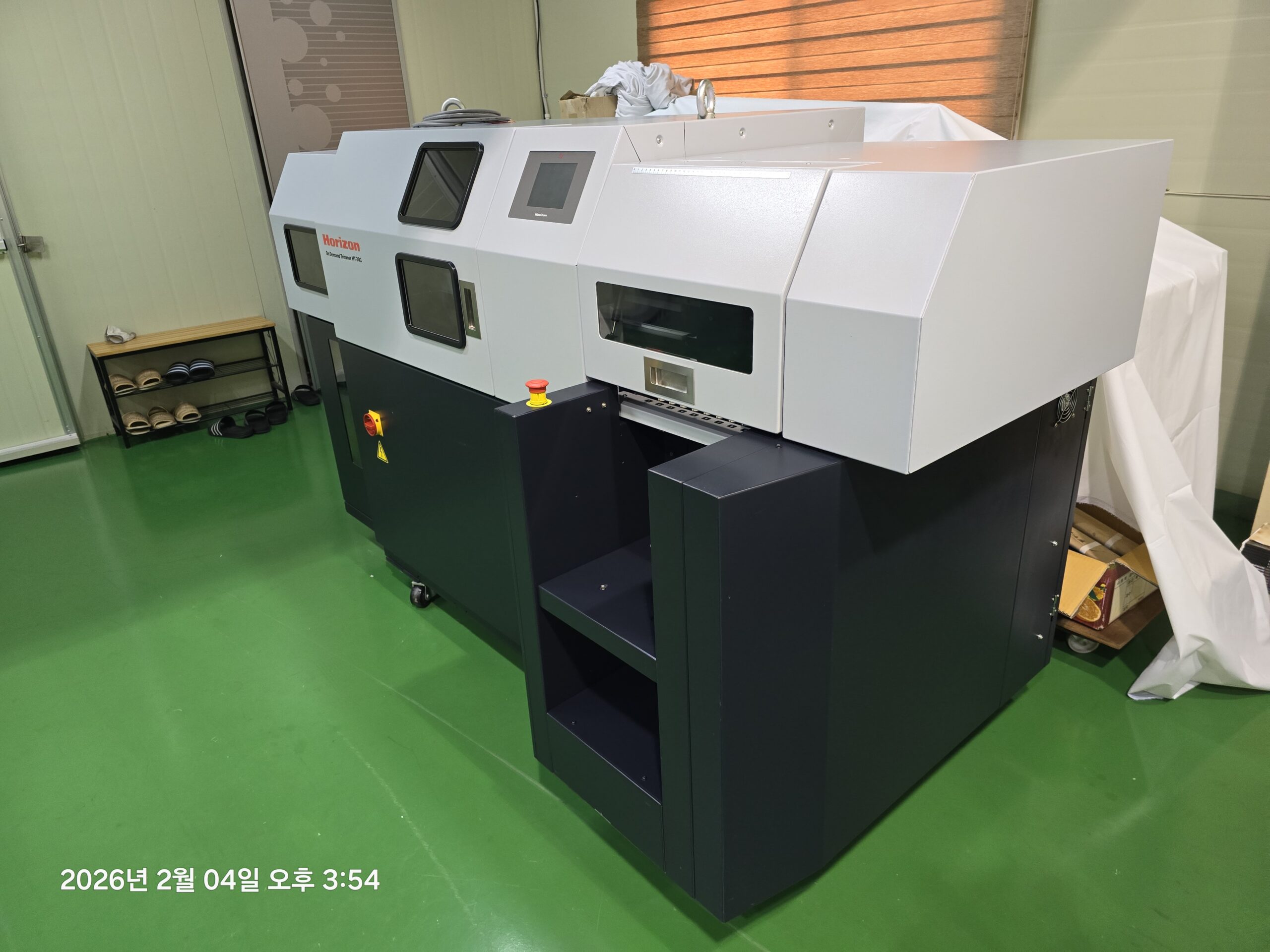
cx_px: 635
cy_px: 476
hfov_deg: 73.9
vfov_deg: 58.9
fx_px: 844
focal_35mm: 23
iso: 400
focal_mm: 6.3
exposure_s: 1/120
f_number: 1.7
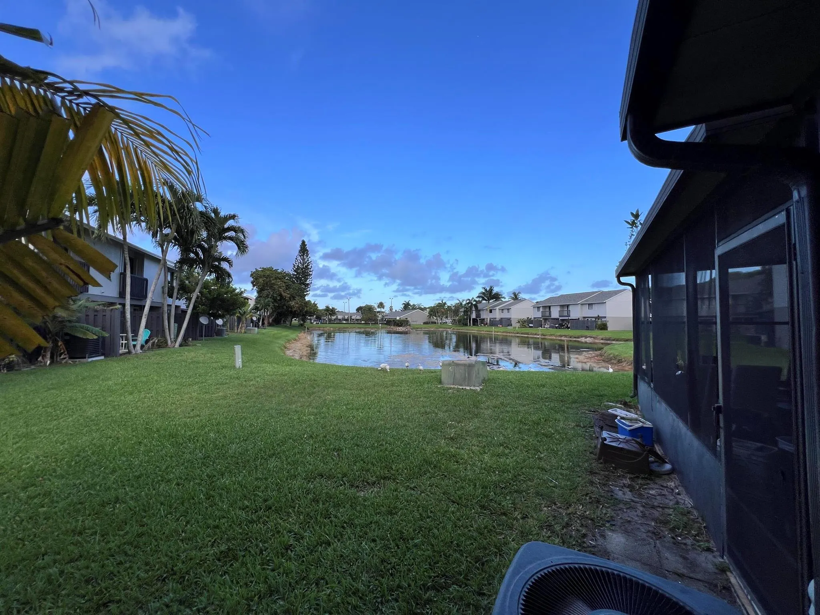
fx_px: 308
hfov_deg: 106.2
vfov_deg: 89.9
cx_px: 410
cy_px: 308
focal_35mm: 13
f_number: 1.8
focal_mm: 1.57
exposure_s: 1/508
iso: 32
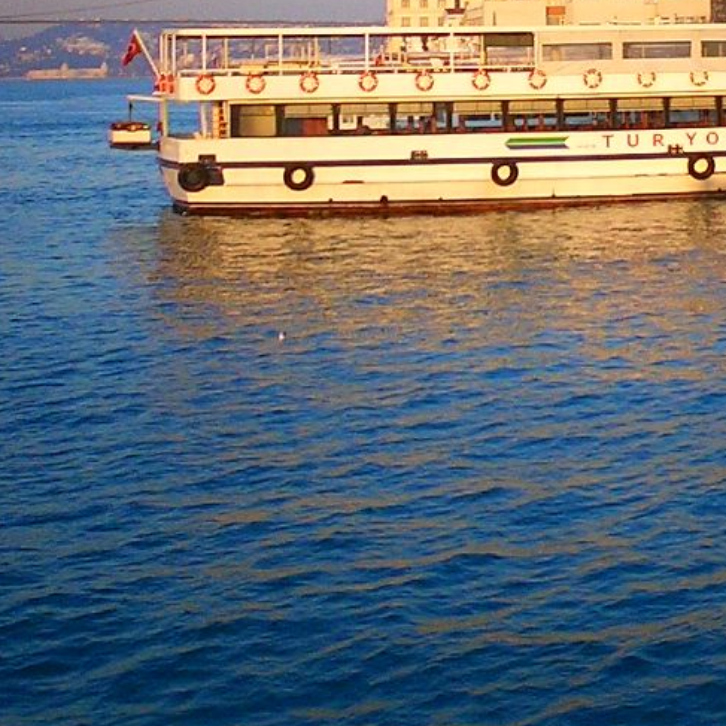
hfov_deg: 20.0
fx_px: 2041
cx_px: 546
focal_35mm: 86
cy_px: 27
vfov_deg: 19.7
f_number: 3.5
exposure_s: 1/320
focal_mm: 5.6
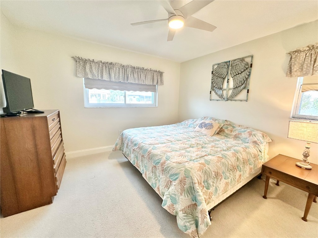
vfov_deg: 85.7
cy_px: 119
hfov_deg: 102.1
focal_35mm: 14
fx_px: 129
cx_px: 159
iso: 160
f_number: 2.2
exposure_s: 1/120
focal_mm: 2.22
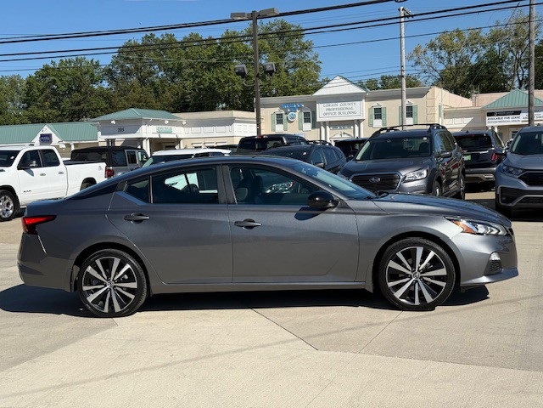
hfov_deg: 39.7
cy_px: 204
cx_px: 272
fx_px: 753
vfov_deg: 30.3
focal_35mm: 48
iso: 100
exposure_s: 1/6536
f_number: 1.78
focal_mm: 6.76
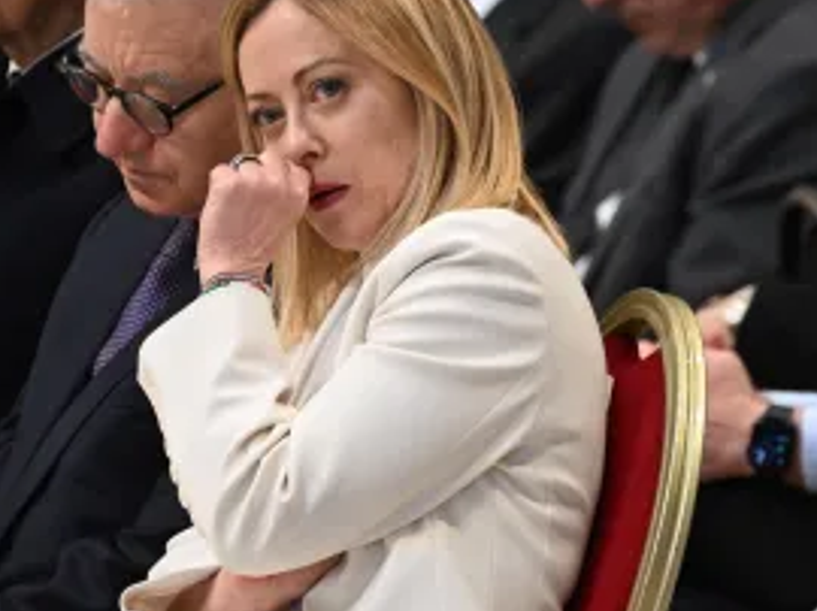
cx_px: 363
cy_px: 240
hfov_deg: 2.3
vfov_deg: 1.7
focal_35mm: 855
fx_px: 20162
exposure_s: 1/250
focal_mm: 400
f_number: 5.6
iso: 4000
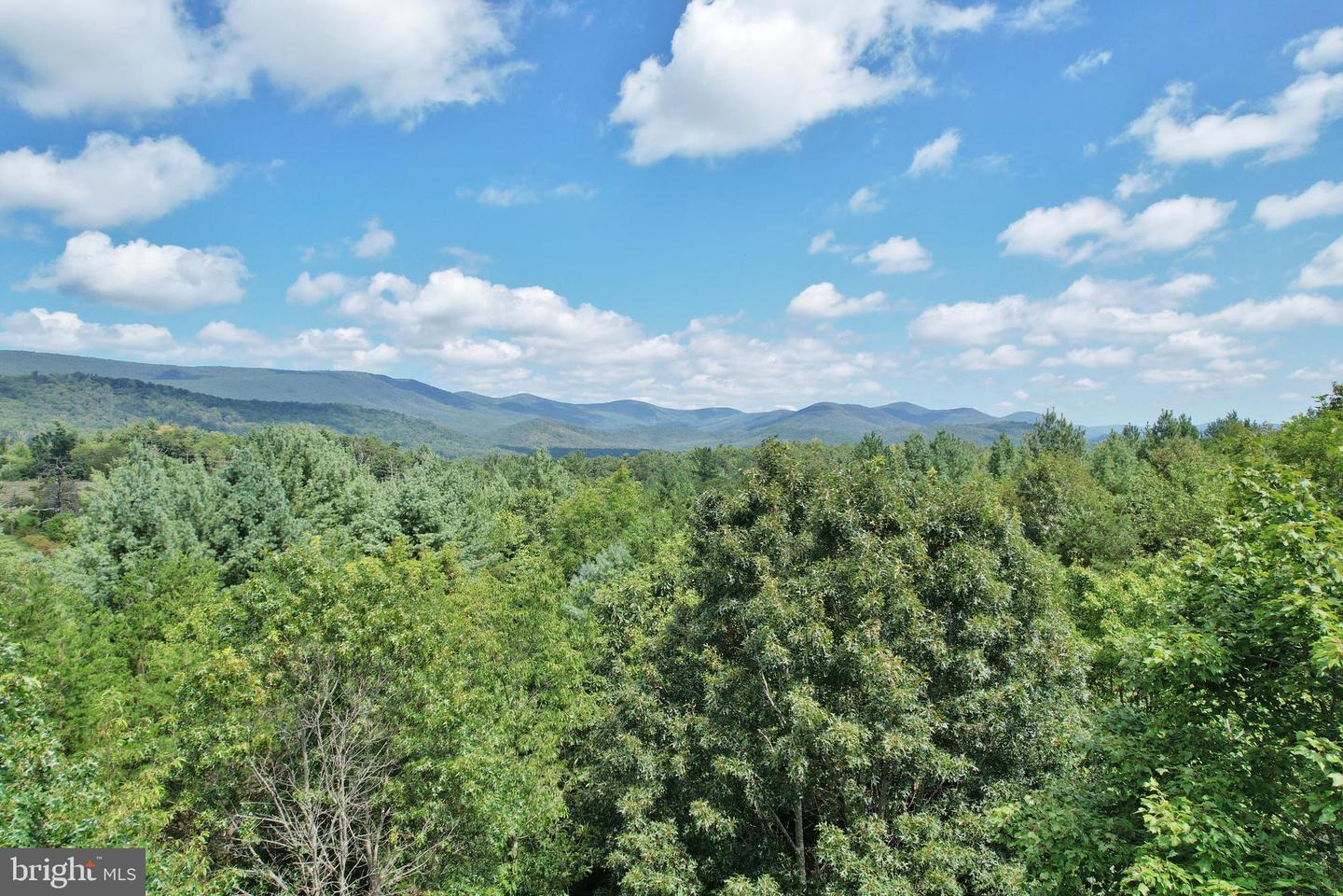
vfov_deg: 57.2
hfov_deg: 78.6
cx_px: 672
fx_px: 821
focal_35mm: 22
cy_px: 448
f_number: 2.8
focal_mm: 8.38
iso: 100
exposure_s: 1/1600
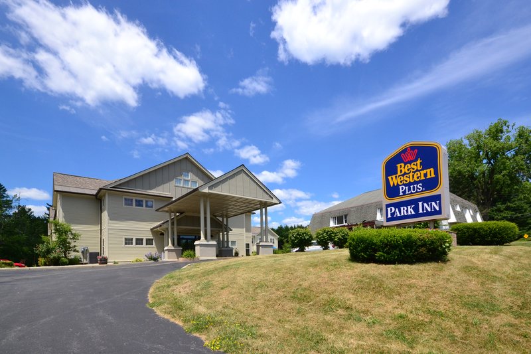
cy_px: 177
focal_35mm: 15
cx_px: 266
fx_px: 221
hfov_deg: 100.4
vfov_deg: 77.3
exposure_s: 1/500
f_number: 11
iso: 400
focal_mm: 10
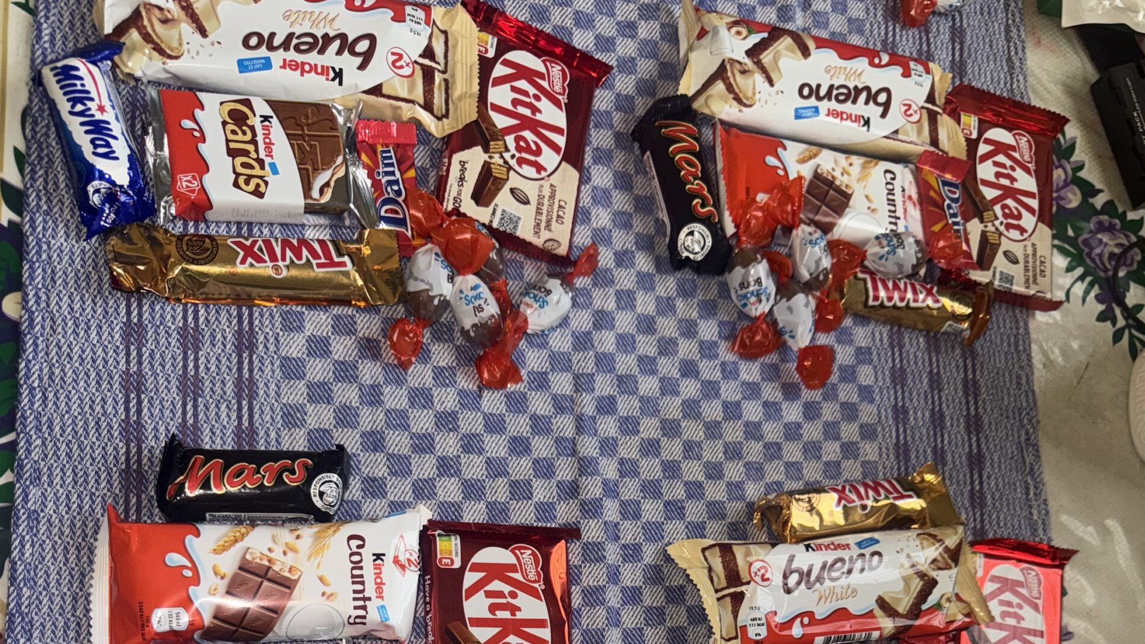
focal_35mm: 35
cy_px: 728
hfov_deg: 56.6
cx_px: 572
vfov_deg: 29.9
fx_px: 1063
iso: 50
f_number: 1.78
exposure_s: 1/159
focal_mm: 6.76
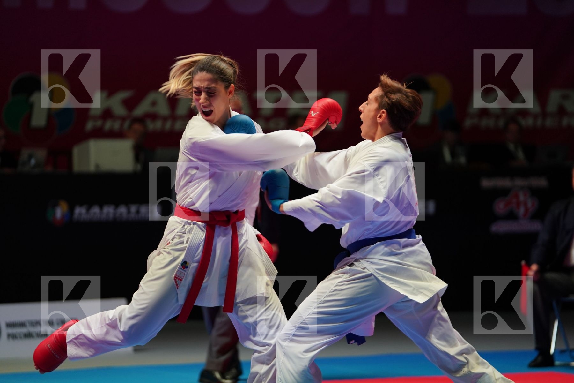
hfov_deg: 13.2
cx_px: 287
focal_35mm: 155
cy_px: 192
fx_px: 2471
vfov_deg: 8.9
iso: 1600
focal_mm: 155
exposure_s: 1/1000
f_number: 2.8
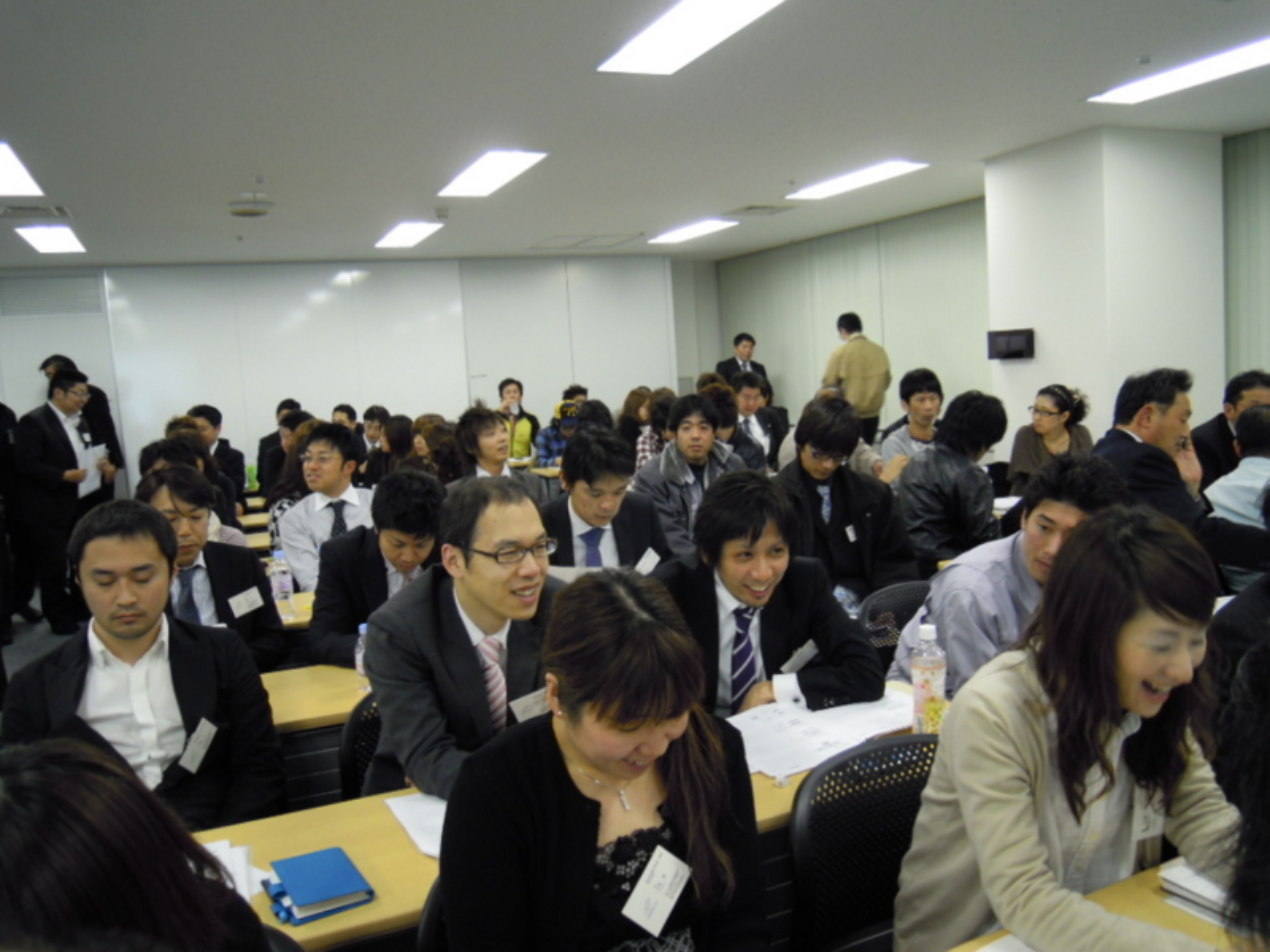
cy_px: 476
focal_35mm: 28
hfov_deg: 63.4
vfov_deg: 49.7
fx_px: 1027
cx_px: 635
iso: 200
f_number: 2.7
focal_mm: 5
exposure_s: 1/30
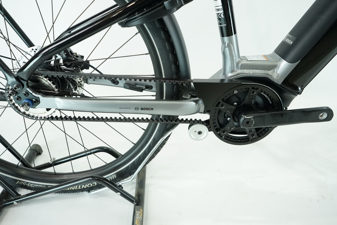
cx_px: 168
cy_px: 112
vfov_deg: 46.4
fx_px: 262
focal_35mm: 28
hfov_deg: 65.5
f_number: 5.6
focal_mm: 28
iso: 2500
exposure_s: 1/200
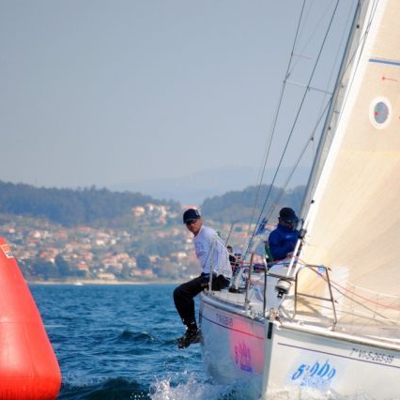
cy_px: 239
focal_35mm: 396
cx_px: 279
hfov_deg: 4.4
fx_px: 5174
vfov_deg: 4.4
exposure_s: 1/1000
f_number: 5.3
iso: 200
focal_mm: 165
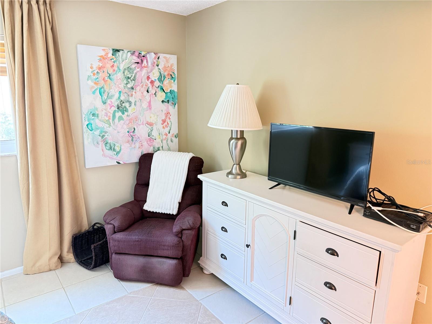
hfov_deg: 71.6
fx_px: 300
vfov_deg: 56.8
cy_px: 162
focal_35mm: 24
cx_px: 216
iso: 800
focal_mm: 6.76
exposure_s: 1/40
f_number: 1.78
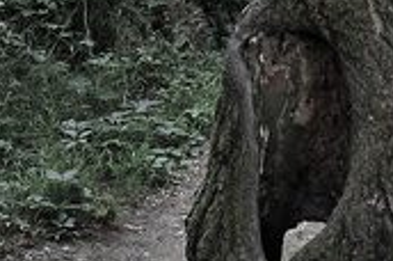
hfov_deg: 21.2
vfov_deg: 14.5
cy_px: 77
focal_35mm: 94
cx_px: 354
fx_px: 1024
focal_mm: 18
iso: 900
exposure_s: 1/180
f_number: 4.8
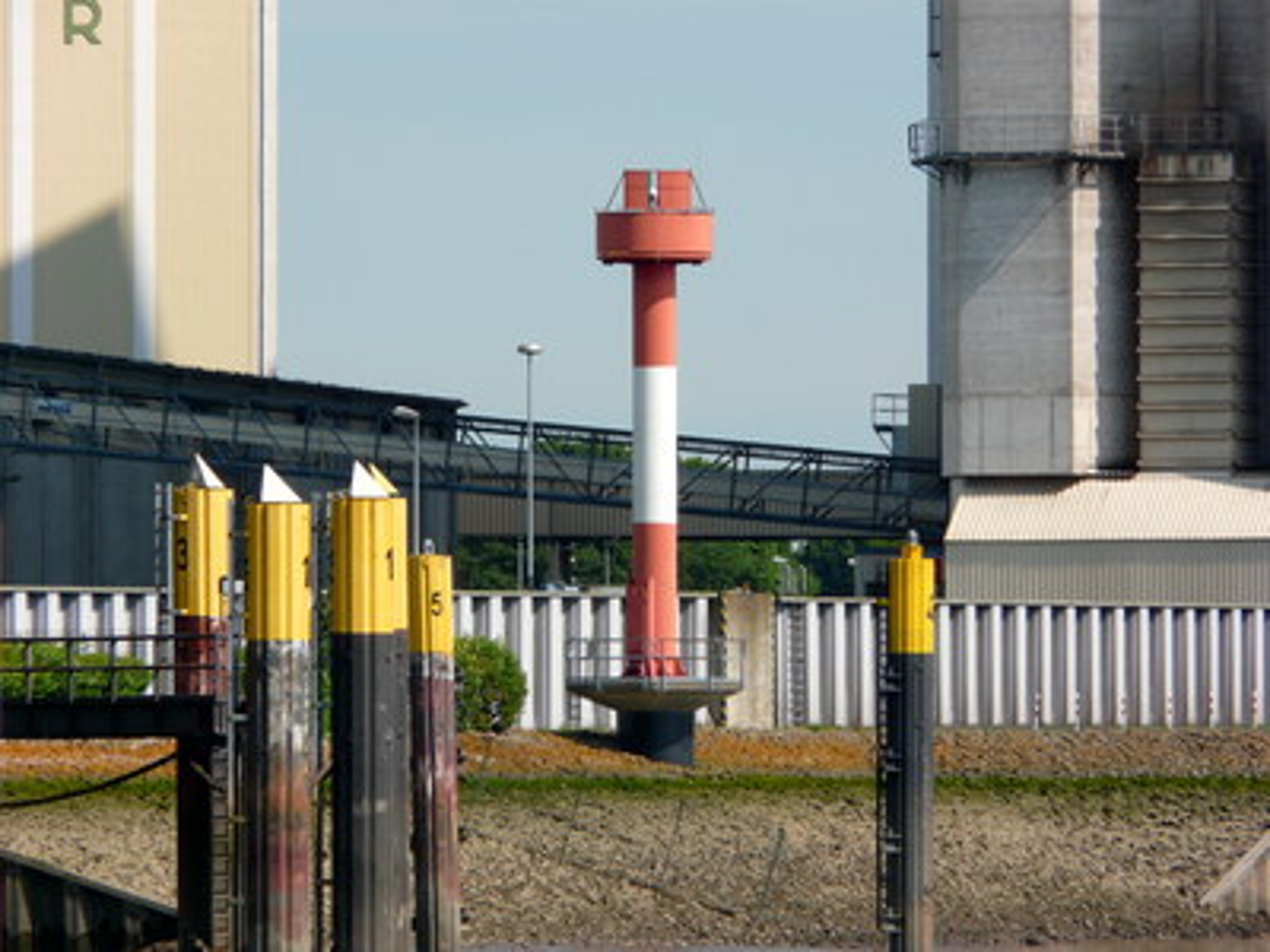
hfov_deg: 4.8
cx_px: 635
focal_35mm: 410
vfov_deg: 3.6
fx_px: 15042
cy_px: 476
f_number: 5.6
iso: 100
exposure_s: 1/500
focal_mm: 67.4
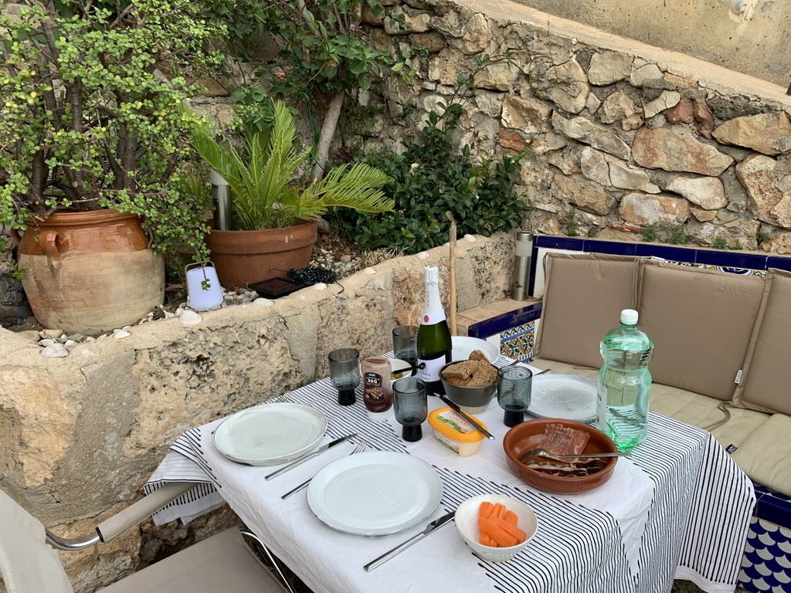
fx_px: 594
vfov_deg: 53.1
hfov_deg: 67.3
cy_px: 296
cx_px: 396
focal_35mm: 26
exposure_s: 1/121
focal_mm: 4.25
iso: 32
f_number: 1.8
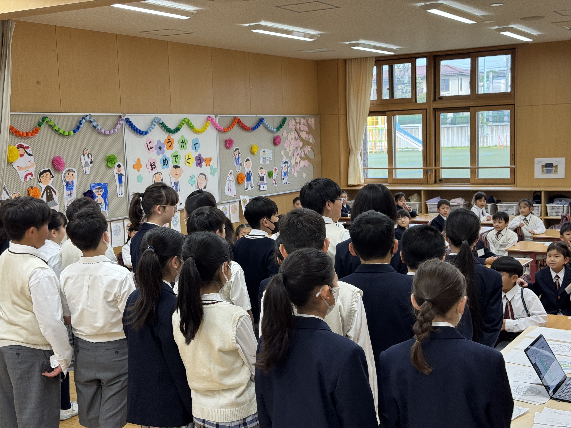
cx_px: 286
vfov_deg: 30.3
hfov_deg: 39.7
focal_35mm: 48
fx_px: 792
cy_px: 214
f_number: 1.78
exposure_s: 1/60
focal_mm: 6.76
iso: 64
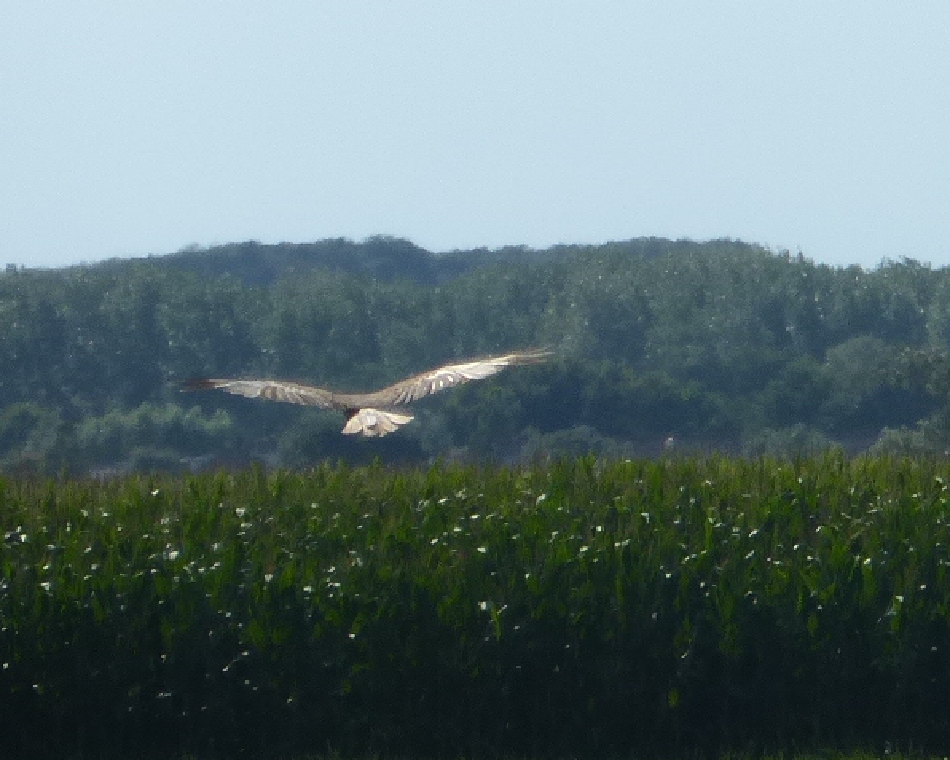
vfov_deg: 4.4
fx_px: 9899
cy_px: 379
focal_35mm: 352
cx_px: 473
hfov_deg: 5.5
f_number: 5.9
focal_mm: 60
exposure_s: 1/800
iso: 100
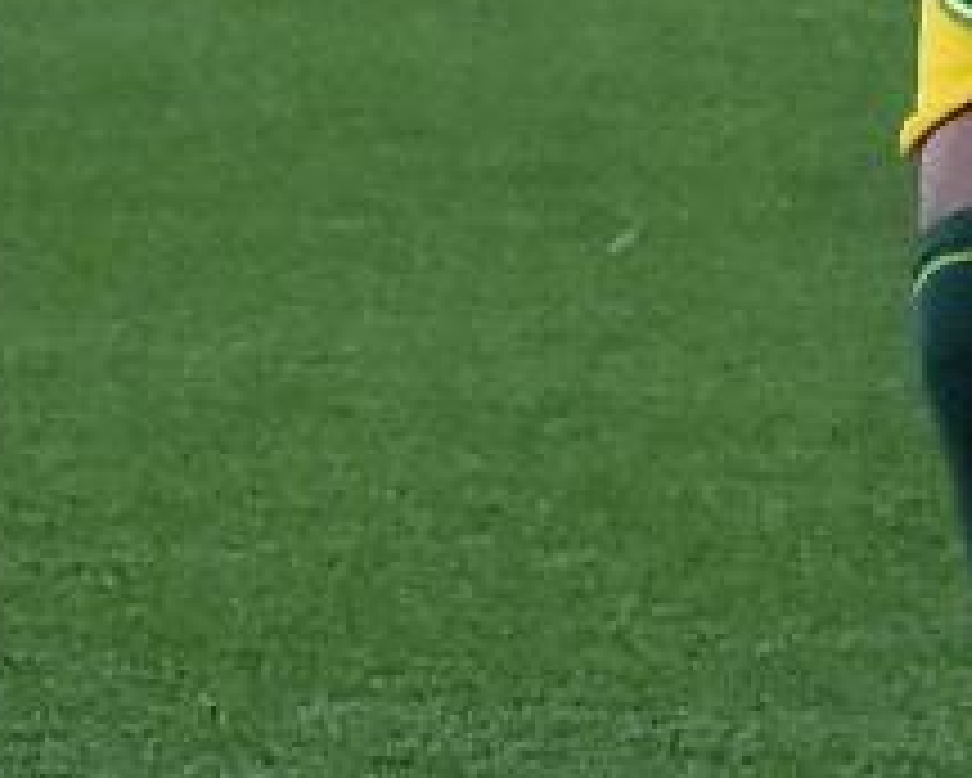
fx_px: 25240
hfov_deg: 2.2
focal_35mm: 877
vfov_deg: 1.8
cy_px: -481
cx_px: 796
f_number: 4
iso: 1600
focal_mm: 70
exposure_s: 1/1000
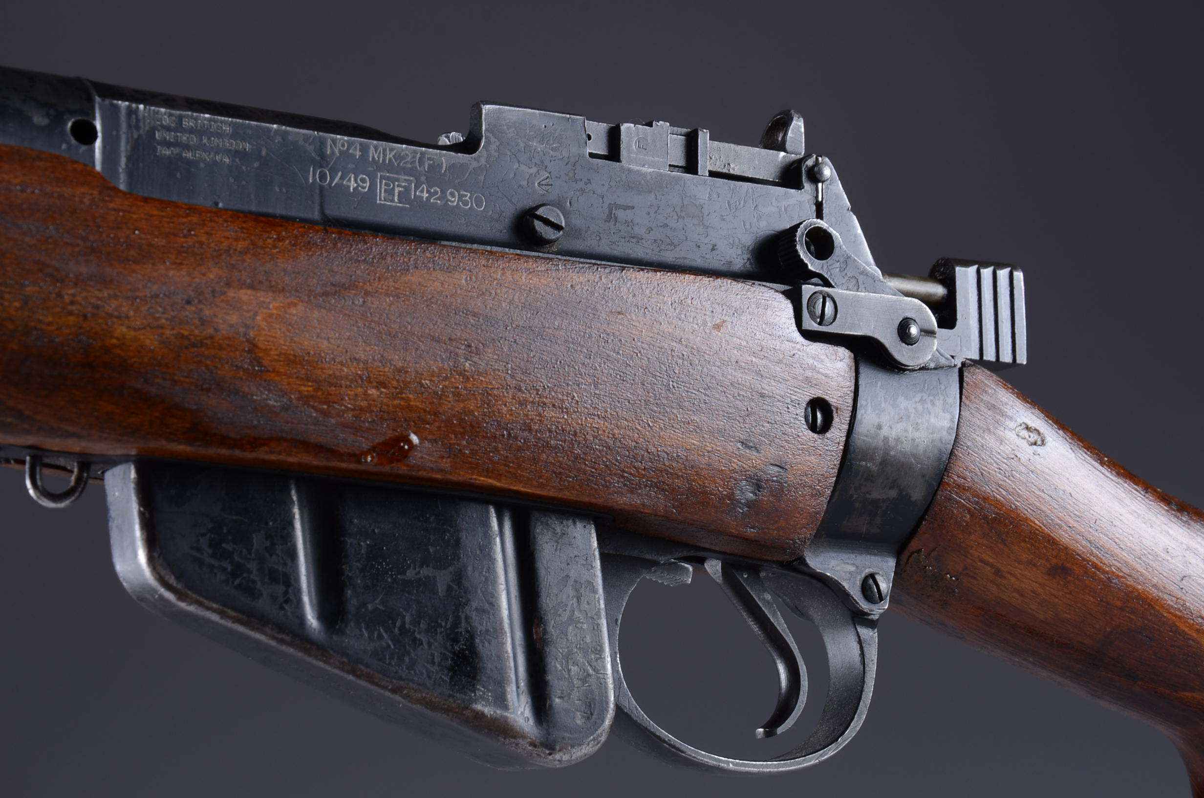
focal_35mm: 93
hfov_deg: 22.0
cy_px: 399
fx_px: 3104
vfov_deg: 14.6
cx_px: 602
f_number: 13
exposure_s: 1/50
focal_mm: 62
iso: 125
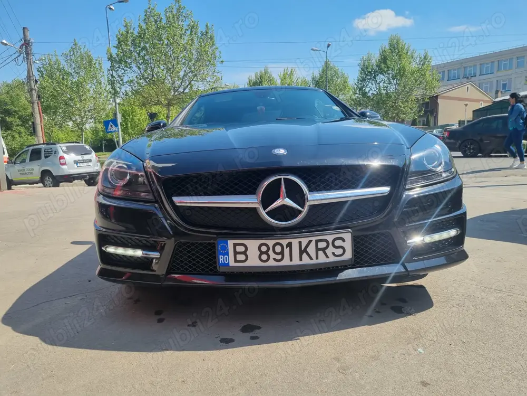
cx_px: 264
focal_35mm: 26
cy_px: 198
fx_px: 396
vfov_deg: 53.1
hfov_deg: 67.3
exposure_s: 1/1696
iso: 50
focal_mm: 5.4
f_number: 1.8
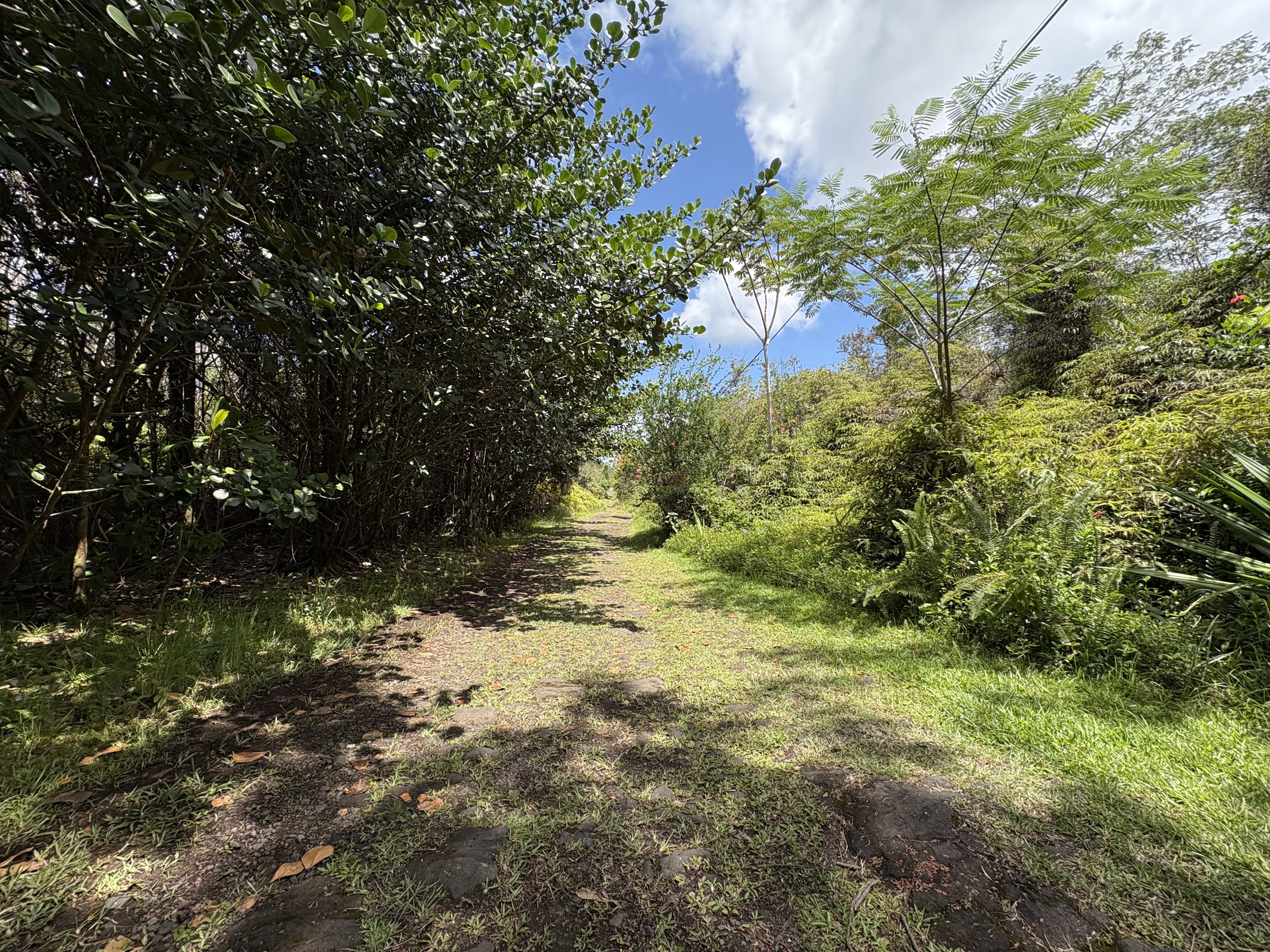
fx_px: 514
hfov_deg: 102.1
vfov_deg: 85.7
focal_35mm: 14
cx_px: 635
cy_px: 476
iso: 50
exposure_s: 1/812
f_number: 2.2
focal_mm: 2.22
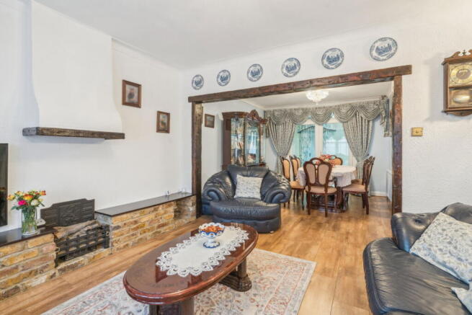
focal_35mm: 16
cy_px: 158
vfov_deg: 73.8
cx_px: 236
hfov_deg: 96.7
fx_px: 210
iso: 640
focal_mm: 16
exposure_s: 1/5
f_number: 10
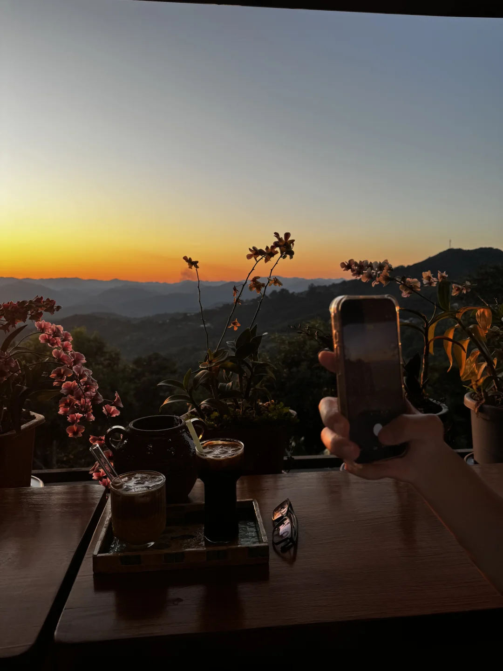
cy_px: 336
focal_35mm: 24
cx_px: 252
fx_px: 465
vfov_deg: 71.6
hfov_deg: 56.8
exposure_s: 1/853
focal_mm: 6.76
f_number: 1.78
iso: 80
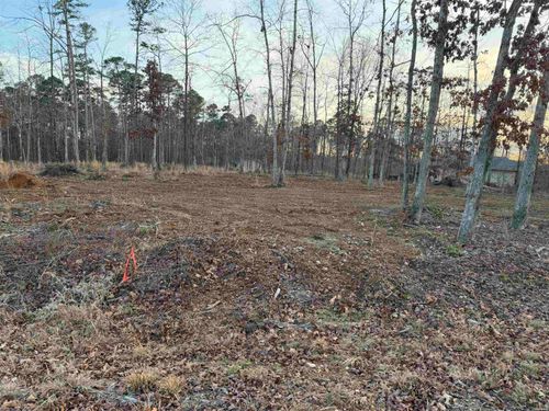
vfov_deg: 56.8
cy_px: 206
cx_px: 274
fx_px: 381
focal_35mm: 24
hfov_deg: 71.6
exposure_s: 1/173
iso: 80
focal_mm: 6.76
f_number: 1.78
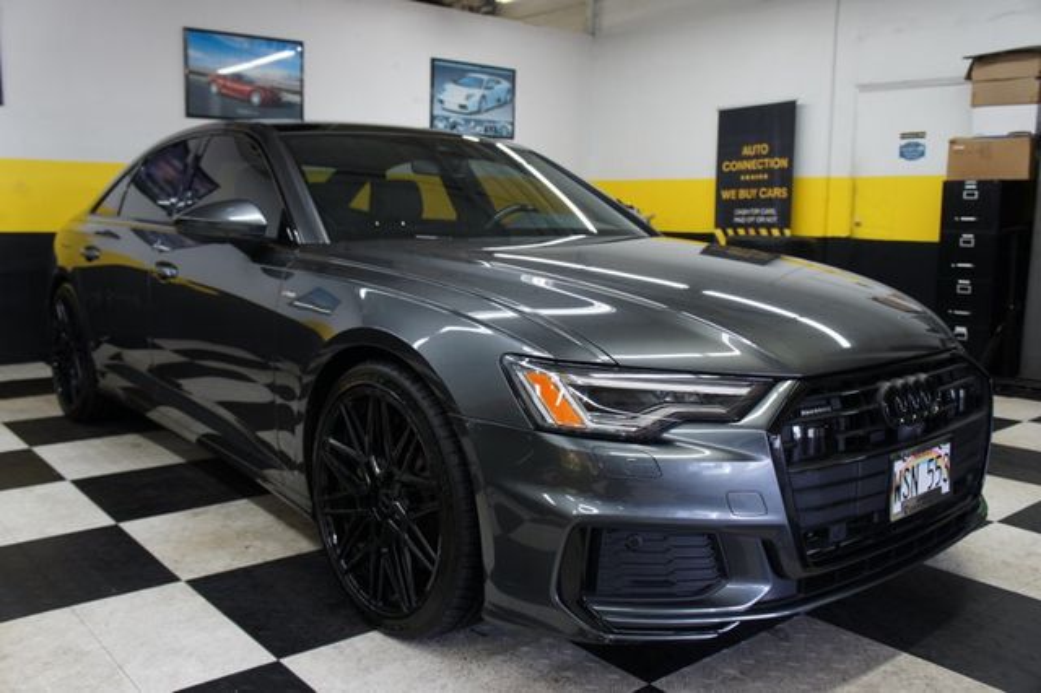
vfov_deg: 43.6
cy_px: 346
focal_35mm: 30
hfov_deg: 62.0
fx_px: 867
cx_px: 520
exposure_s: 1/30
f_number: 4
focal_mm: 20
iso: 200
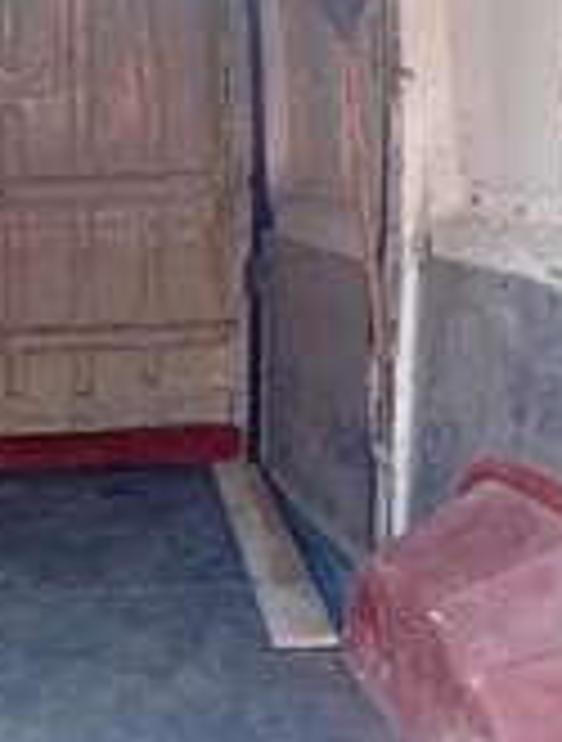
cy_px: 531
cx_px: -4
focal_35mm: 65
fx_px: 1398
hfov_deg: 21.9
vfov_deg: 29.4
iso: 87
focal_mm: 3.84
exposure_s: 1/50.3
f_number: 1.8
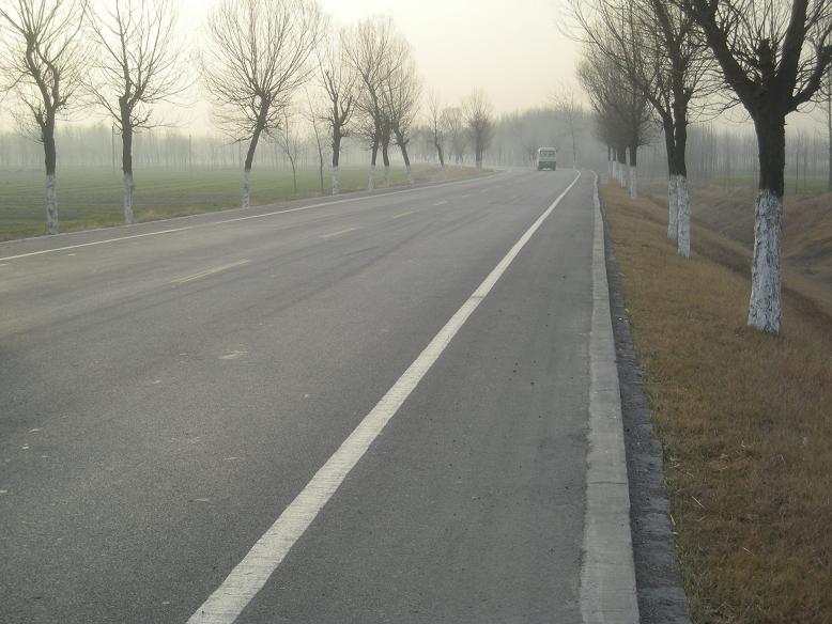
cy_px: 312
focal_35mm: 68
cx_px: 416
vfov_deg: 21.6
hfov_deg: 28.6
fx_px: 1635
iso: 50
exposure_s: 1/164
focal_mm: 11
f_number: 3.7
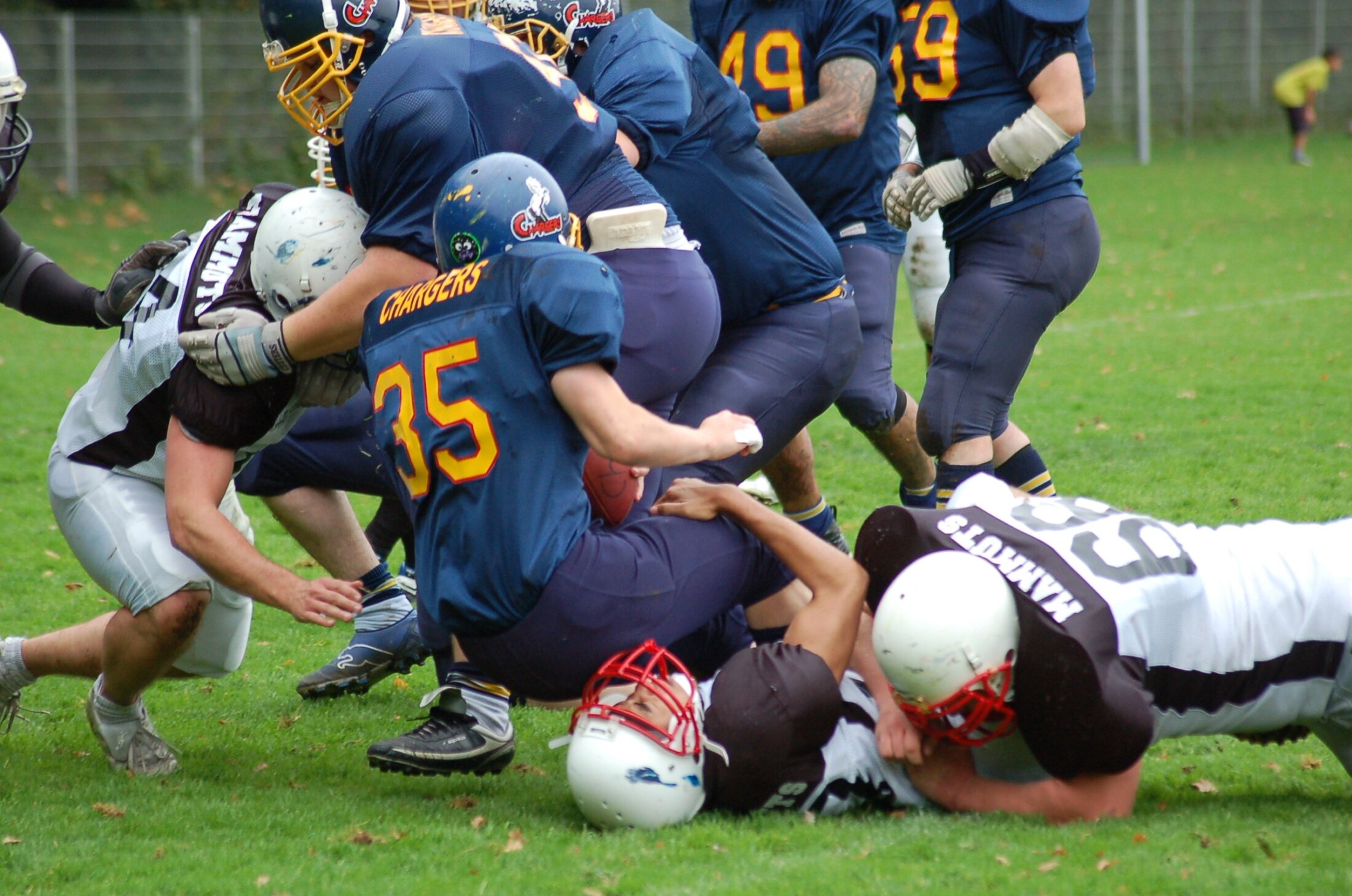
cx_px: 676
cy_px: 448
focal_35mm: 225
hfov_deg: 9.2
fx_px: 8434
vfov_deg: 6.1
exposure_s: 1/500
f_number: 4.5
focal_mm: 150
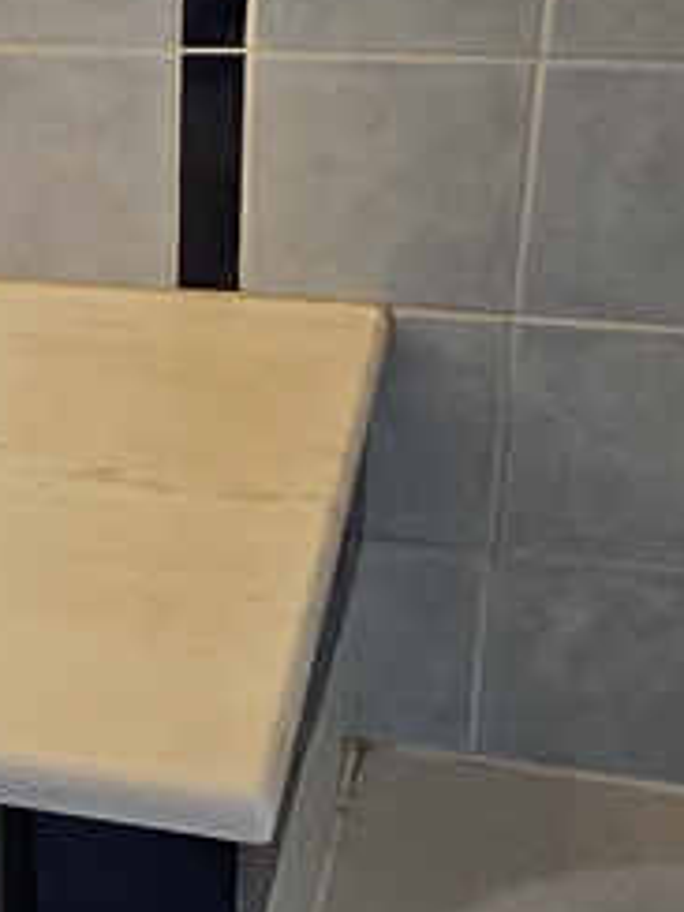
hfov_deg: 20.5
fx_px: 1686
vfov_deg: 29.8
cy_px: 243
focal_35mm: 64
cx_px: -254
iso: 200
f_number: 2.2
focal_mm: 1.74
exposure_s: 1/50
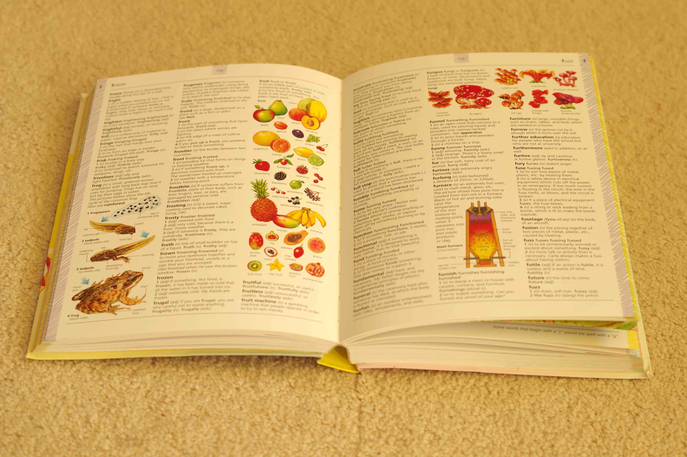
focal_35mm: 75
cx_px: 344
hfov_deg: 27.0
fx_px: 1430
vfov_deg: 18.1
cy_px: 228
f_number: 4.5
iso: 400
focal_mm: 50
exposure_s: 1/60
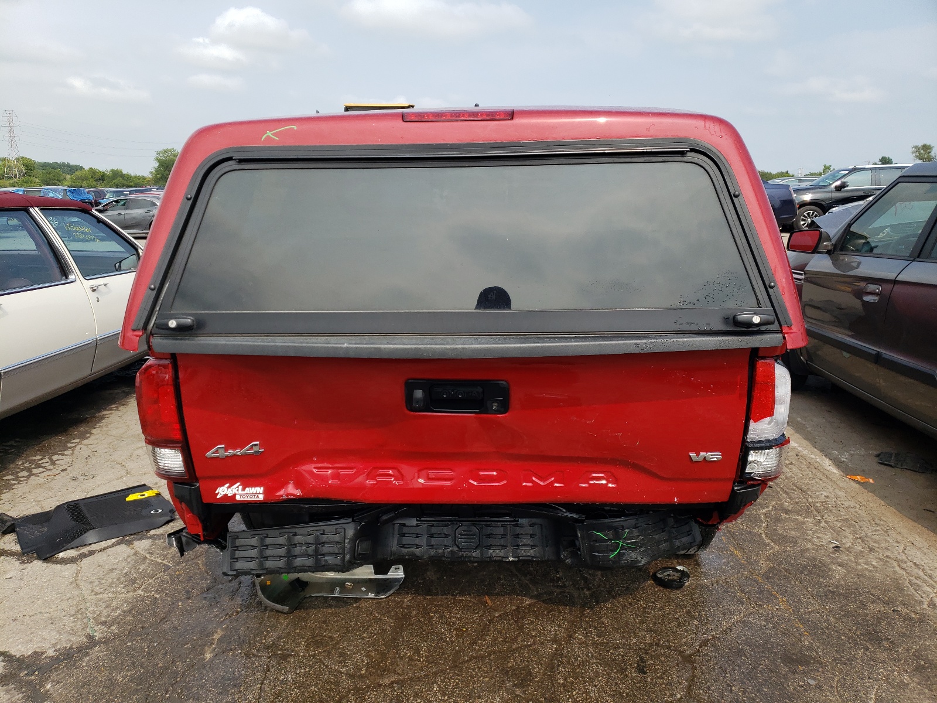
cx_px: 468
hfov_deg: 67.3
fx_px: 704
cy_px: 352
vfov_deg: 53.1
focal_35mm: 26
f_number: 1.5
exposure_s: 1/2000
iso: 50
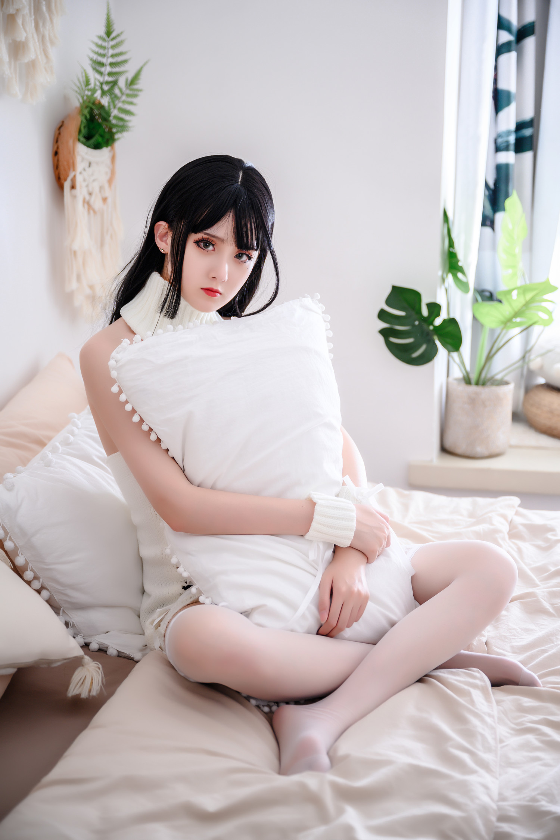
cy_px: 420
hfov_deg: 26.0
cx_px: 280
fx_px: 1213
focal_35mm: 52
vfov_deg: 38.2
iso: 320
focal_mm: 52
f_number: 2.8
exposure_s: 1/60
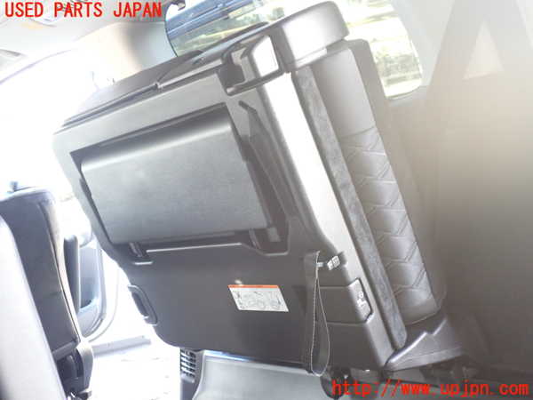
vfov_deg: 39.7
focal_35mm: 36
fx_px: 554
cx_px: 266
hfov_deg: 51.4
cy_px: 200
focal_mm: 6.37
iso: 800
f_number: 2.5
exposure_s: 1/40
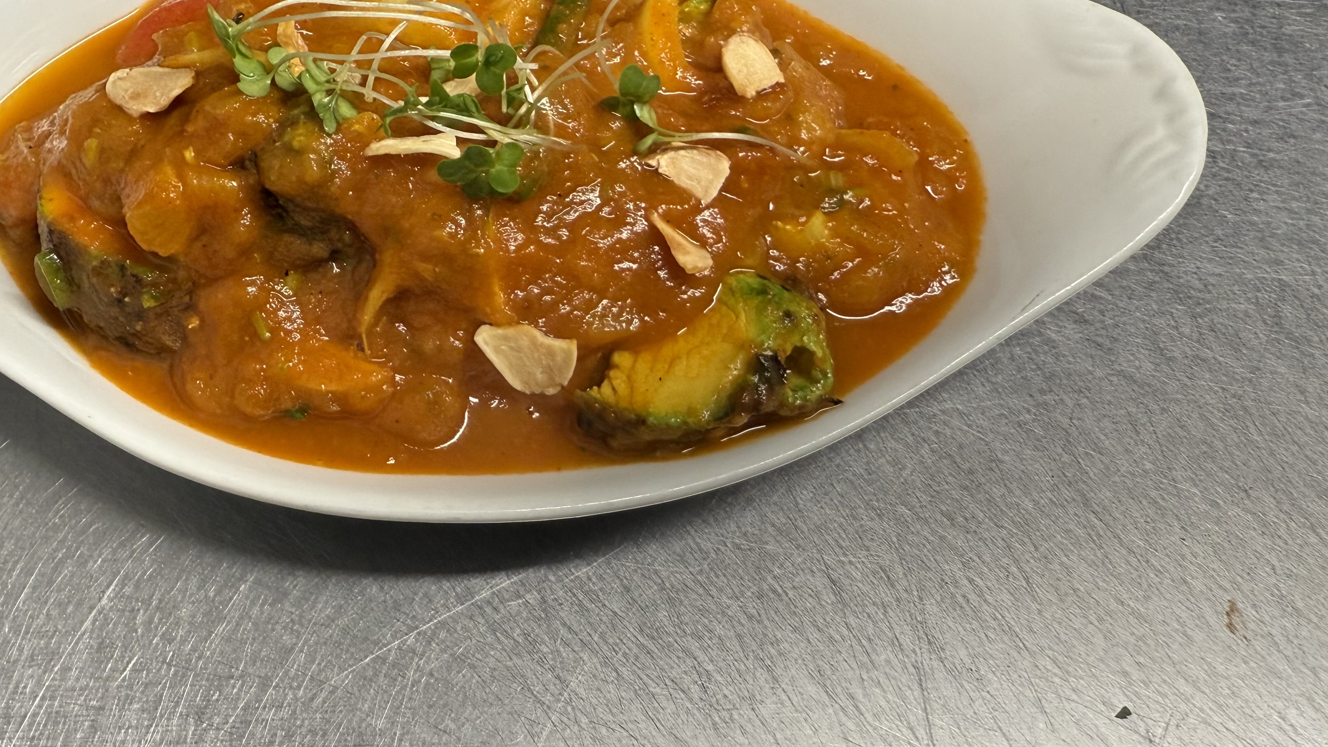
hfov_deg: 54.3
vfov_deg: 32.4
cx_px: 452
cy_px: 210
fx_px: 1268
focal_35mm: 36
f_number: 2.2
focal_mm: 2.22
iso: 200
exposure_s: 1/100
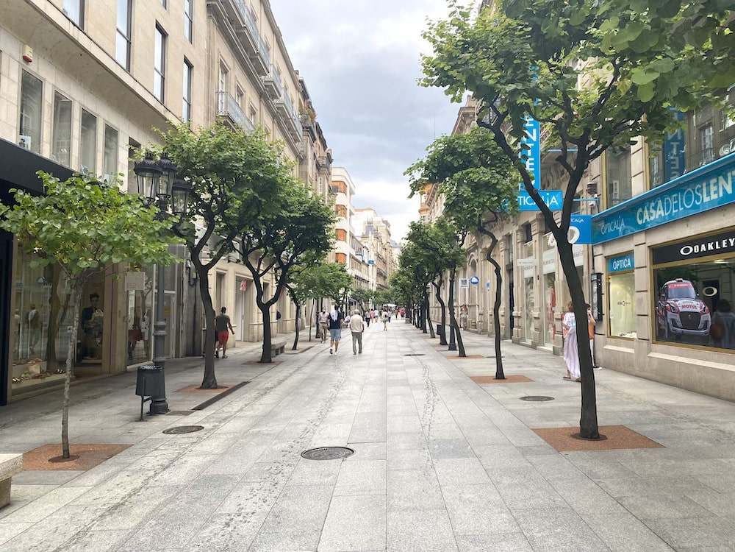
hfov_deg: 67.3
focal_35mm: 26
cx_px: 368
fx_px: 552
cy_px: 276
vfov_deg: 53.1
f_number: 1.8
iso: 32
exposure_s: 1/524
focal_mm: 4.25
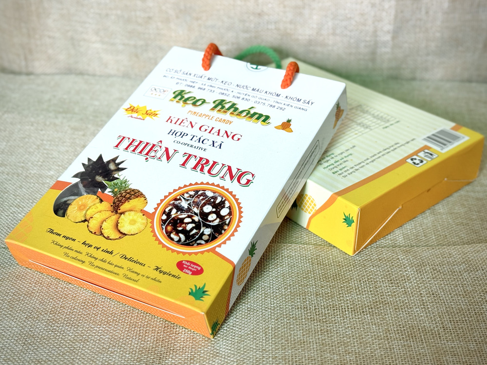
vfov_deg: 30.3
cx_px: 244
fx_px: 675
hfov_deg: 39.7
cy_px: 182
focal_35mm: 48
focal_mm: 6.76
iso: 100
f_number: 1.78
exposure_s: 1/111
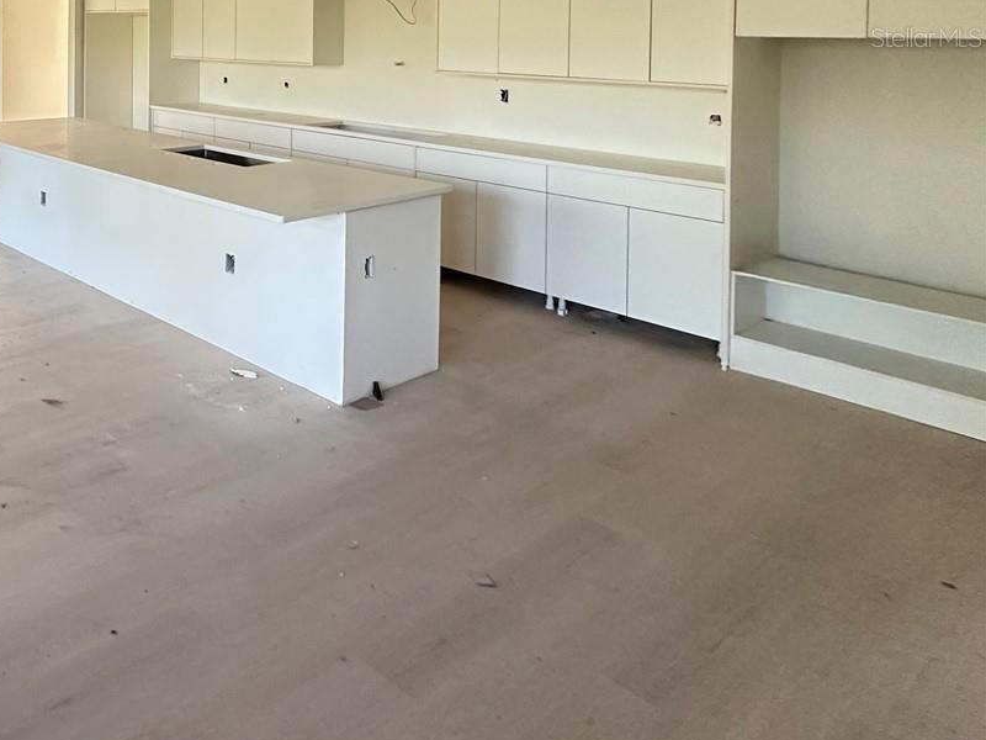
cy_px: 37
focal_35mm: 28
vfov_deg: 44.0
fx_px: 798
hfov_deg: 51.1
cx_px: 1
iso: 320
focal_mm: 2.22
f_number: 2.2
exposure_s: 1/80
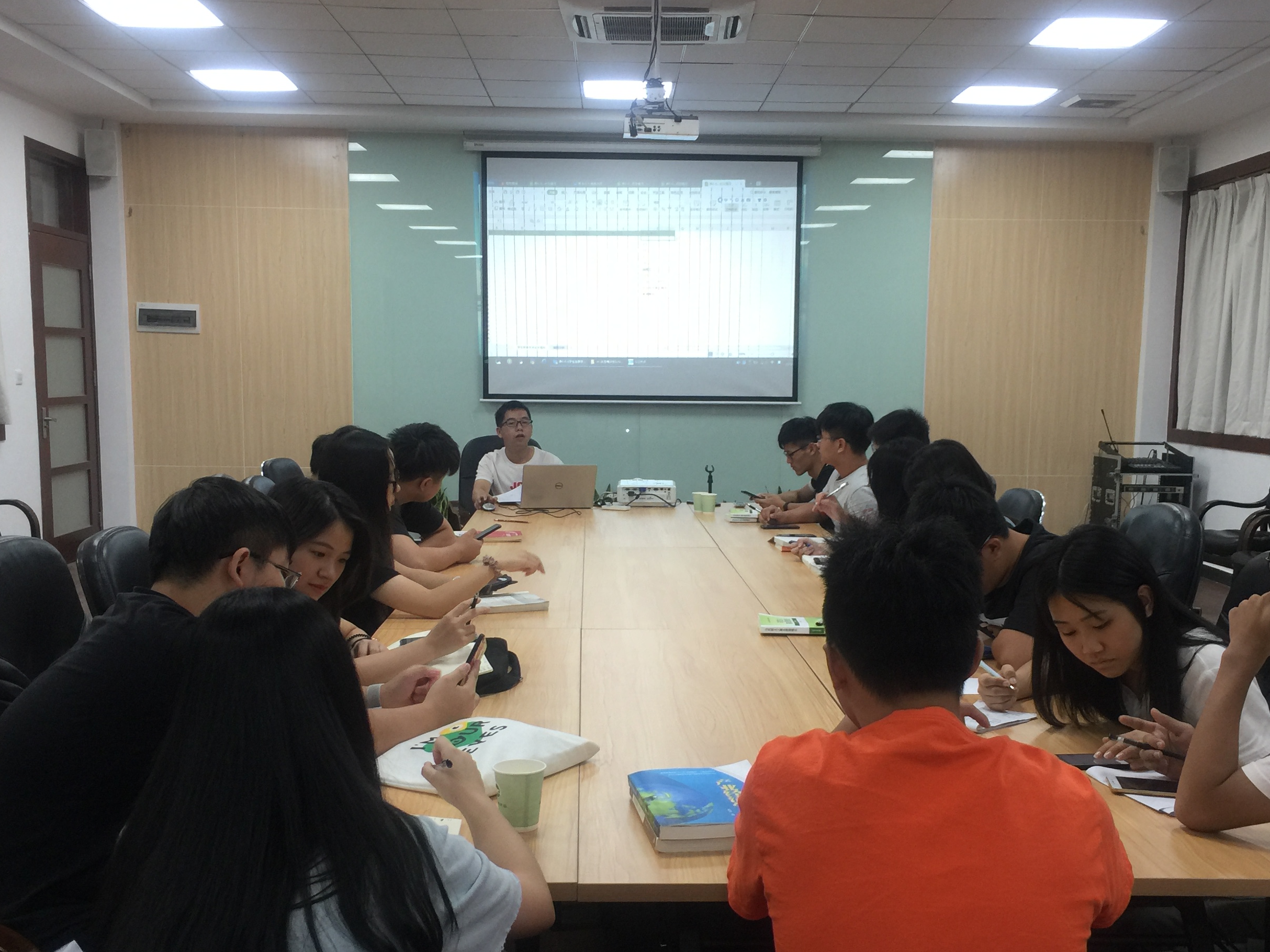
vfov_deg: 36.7
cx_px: 663
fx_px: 1431
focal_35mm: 39
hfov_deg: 47.9
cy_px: 573
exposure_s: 1/17
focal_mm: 4.15
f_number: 2.2
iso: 40
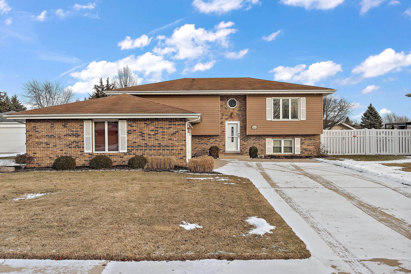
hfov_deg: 63.7
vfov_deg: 45.0
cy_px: 137
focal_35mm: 29
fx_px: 331
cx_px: 206
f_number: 9
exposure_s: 1/80
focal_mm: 19.4
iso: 250
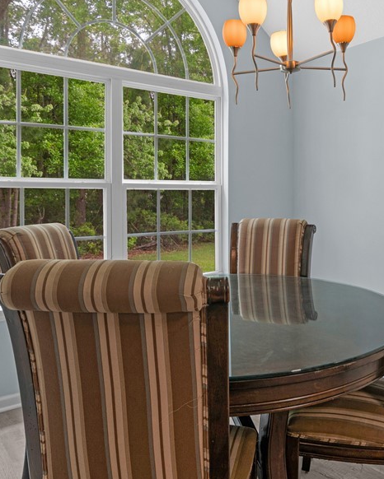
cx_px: 246
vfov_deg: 60.1
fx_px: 410
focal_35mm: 29
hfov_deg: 49.6
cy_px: 189
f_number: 7.1
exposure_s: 1/10
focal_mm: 11
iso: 250
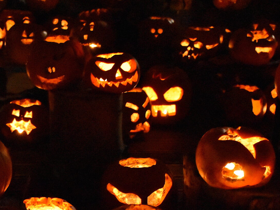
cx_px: 54
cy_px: 197
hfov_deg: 22.9
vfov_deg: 17.2
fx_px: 681
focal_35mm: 84
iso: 12800
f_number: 4
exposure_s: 1/40
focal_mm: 25
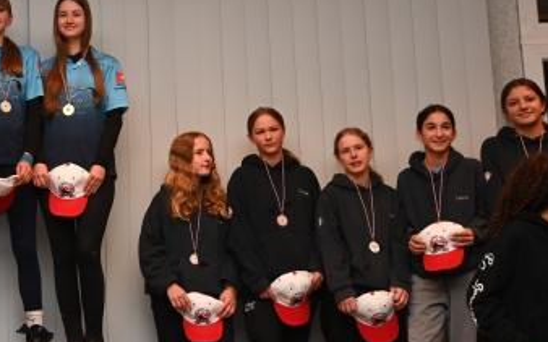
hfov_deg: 24.0
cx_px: -16
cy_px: 164
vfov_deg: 15.9
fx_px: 1224
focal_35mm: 82
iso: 800
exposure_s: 1/60
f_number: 7.1
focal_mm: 34
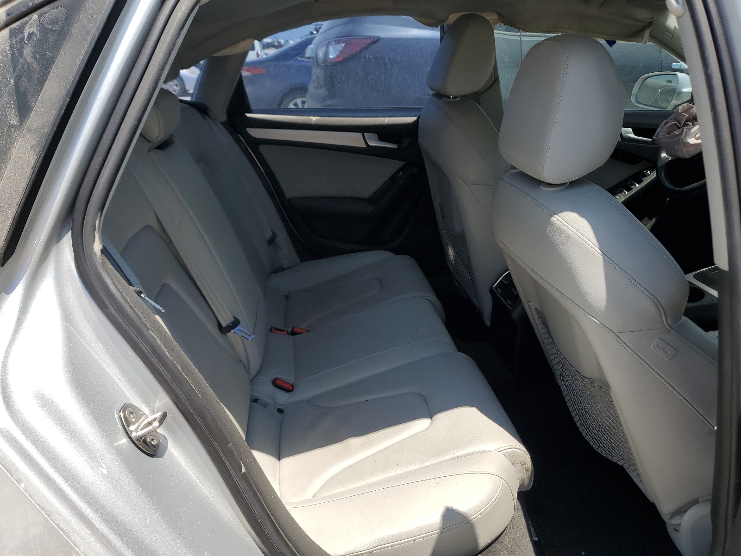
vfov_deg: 53.1
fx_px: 557
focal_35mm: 26
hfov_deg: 67.3
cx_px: 370
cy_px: 278
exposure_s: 1/1667
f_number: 1.5
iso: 50
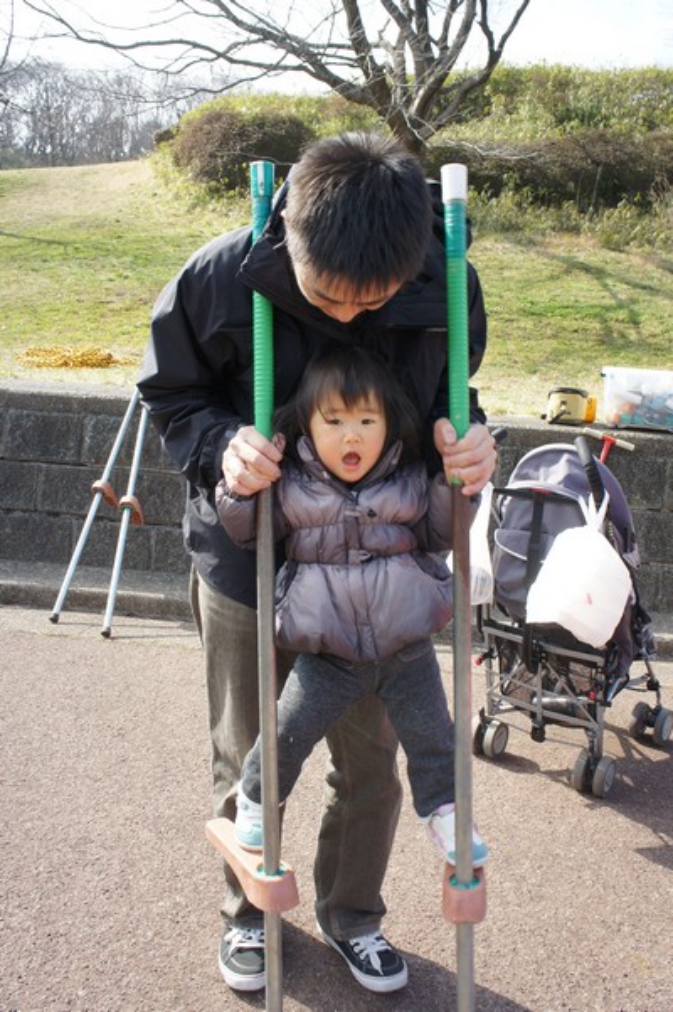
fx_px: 842
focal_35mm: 30
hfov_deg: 43.6
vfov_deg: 62.0
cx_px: 336
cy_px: 506
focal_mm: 20
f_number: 8
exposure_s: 1/125
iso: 200
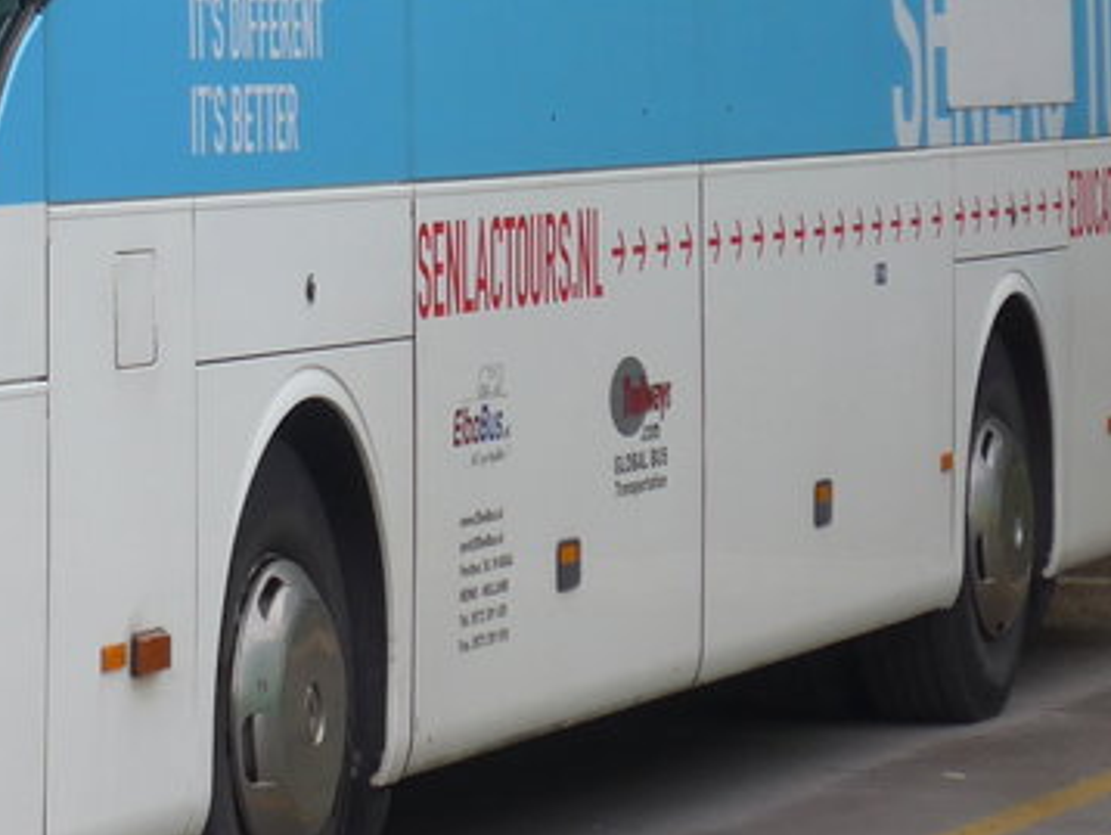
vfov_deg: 6.0
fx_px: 7965
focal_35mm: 248
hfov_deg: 7.9
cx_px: -251
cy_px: -47
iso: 100
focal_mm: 15
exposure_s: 1/80
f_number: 4.2
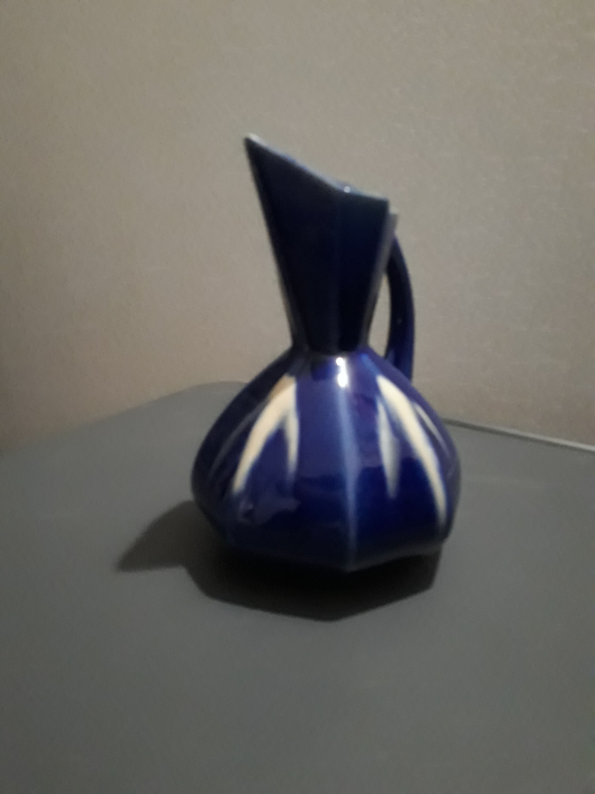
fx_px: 619
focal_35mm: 27
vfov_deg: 65.3
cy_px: 397
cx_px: 298
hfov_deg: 51.4
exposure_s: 1/17
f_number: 1.9
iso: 800
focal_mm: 3.6
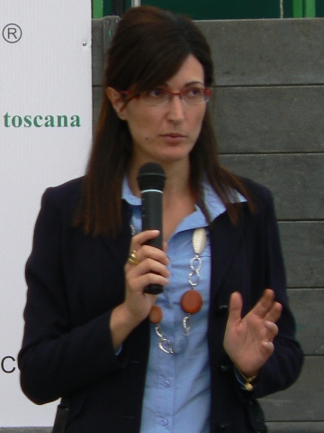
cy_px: 216
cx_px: 162
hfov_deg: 6.1
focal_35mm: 244
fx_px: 3045
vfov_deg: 8.1
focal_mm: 40.7
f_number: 3.3
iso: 80
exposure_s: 1/50
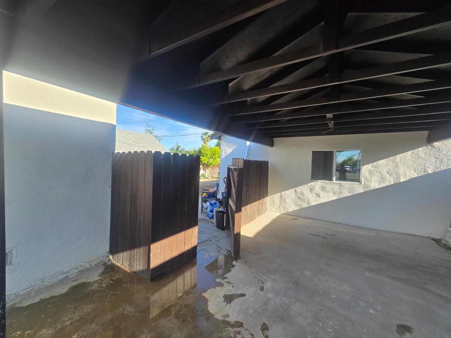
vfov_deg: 89.9
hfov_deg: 106.2
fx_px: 169
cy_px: 169
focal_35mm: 13
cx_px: 226
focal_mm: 2.2
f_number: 2.2
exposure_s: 1/403
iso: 50
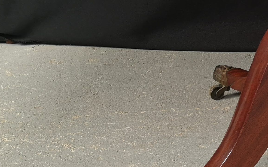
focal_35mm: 90
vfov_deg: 14.5
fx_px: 657
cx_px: 359
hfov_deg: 20.8
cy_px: 83
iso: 160
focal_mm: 5.58
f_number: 1.8
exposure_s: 1/100
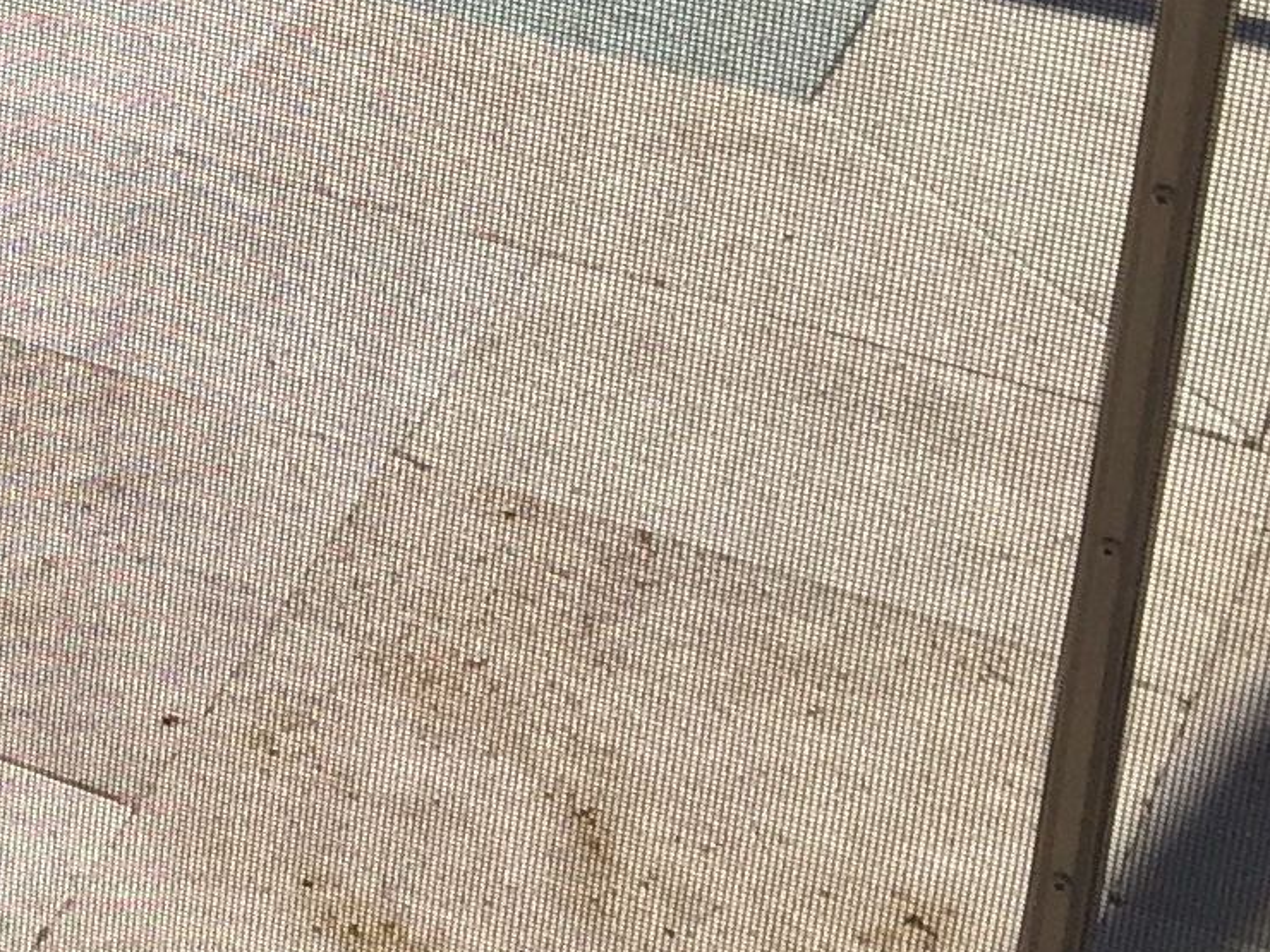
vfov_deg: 10.8
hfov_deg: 12.9
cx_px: -1473
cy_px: -823
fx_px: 4696
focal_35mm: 128
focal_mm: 4.15
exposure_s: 1/1582
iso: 32
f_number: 2.2
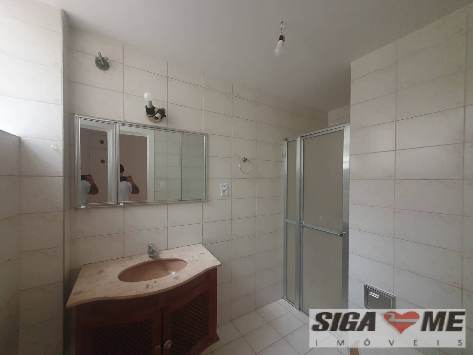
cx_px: 236
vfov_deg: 89.9
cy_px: 178
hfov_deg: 106.2
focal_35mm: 13
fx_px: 178
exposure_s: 1/30
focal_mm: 1.8
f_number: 2.2
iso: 640
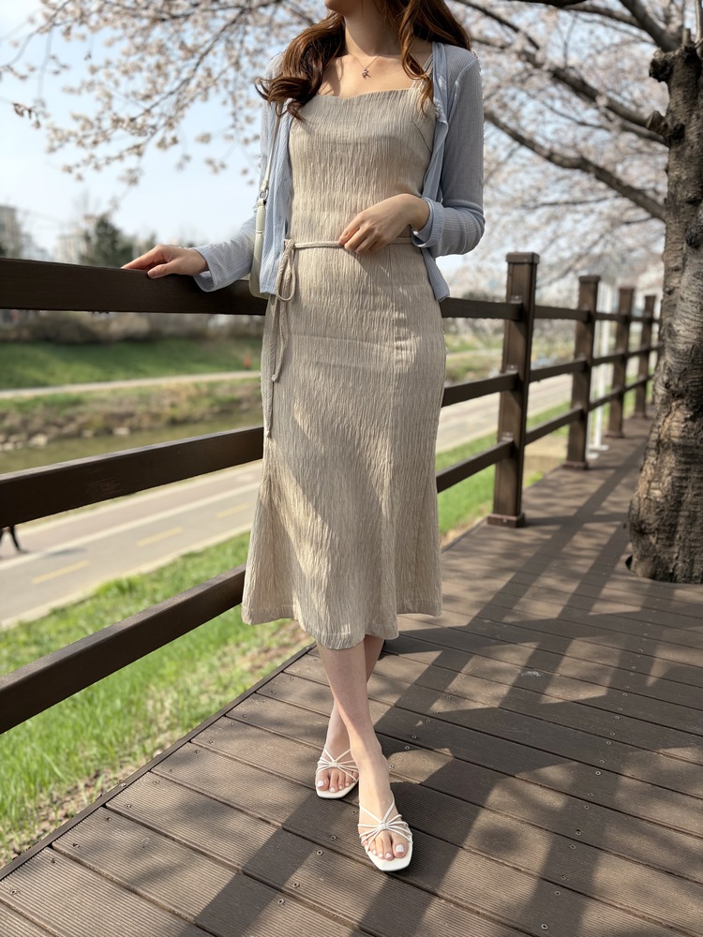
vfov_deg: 67.3
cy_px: 468
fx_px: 704
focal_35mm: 26
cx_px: 352
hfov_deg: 53.1
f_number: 1.6
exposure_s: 1/1364
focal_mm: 5.96
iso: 50
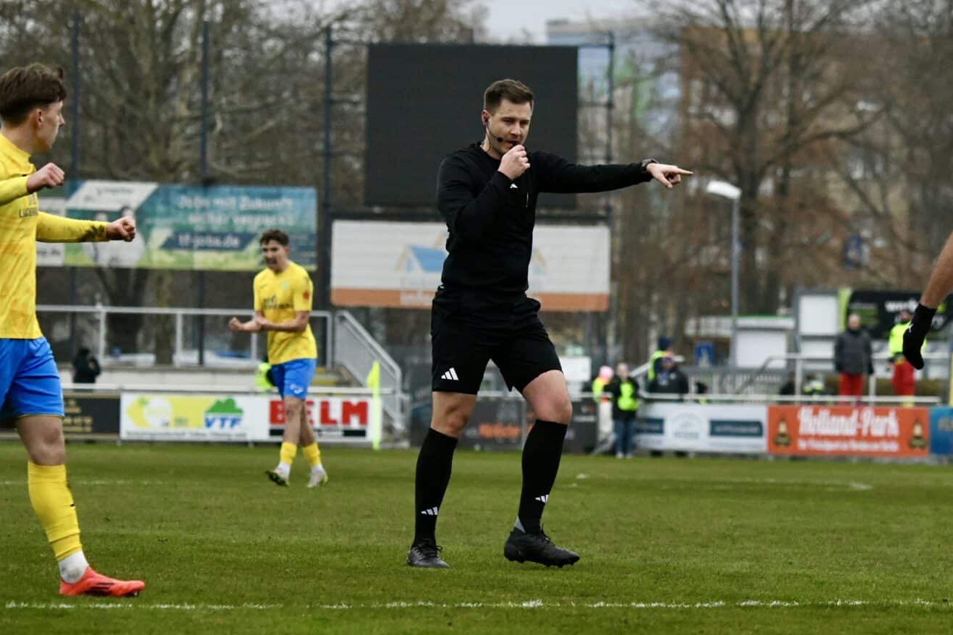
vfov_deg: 5.0
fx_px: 7198
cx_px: 643
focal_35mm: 272
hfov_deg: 7.6
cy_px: 344
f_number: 5
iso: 8000
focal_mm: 175
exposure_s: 1/1600
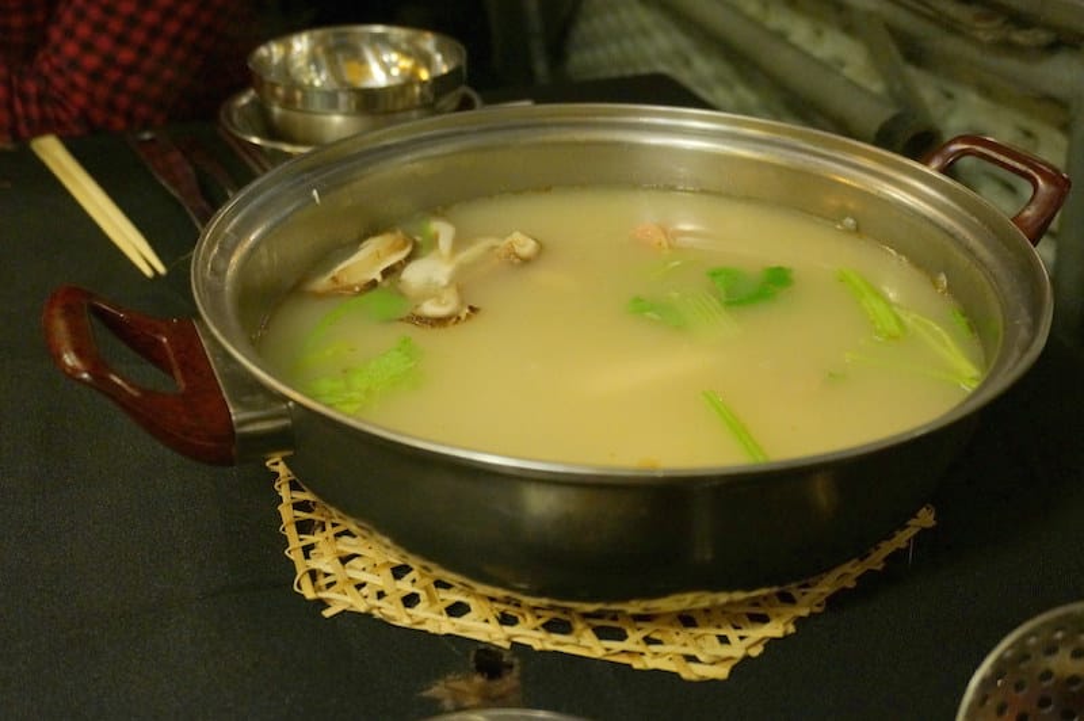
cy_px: 360
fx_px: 1173
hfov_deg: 49.6
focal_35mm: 39
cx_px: 542
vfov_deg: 34.2
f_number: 4.5
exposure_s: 1/60
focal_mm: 26
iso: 2000
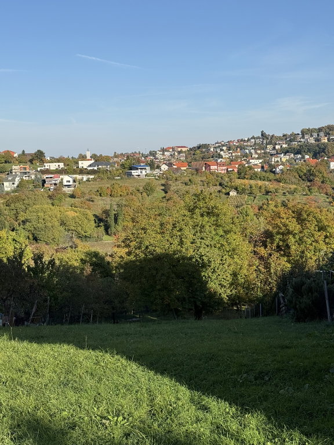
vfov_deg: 39.7
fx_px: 618
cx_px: 167
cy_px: 222
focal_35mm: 48
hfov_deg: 30.3
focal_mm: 6.76
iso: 64
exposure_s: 1/3704
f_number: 1.78
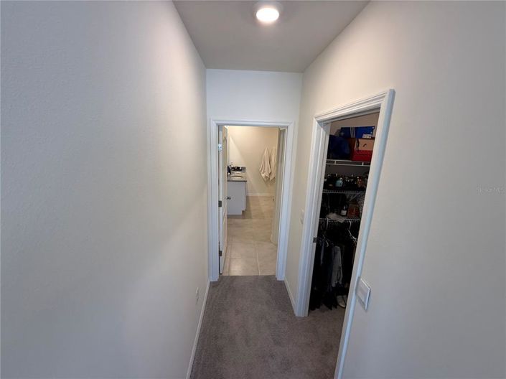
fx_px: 205
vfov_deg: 85.6
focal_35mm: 14
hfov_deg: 102.1
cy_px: 190
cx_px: 253
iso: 160
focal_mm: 2.22
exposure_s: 1/120
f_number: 2.2
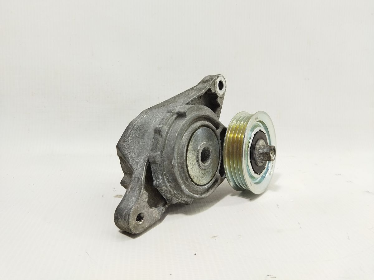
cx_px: 187
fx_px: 292
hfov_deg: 65.3
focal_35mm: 27
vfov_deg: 51.4
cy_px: 140
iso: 120
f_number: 1.79
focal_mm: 4.71
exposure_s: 1/100
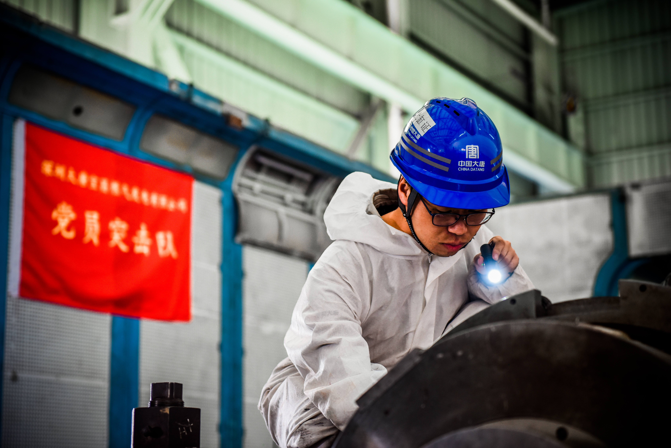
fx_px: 1305
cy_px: 224
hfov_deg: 28.8
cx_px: 336
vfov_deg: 19.5
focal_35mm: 70
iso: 800
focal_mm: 70
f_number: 2.8
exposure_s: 1/80
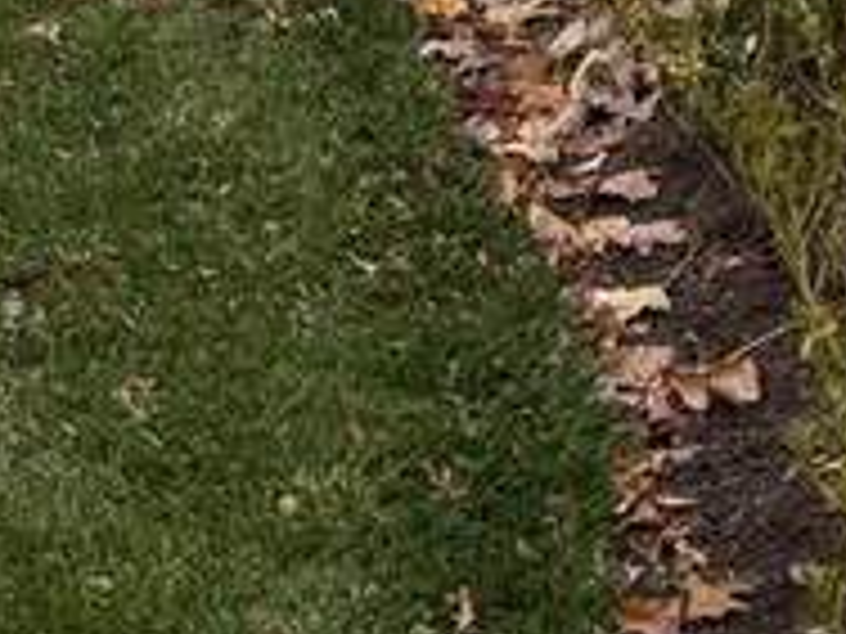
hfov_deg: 12.1
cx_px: 626
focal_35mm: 163
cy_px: -1066
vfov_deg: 8.1
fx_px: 3984
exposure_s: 1/1901
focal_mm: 6.76
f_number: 1.78
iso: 100
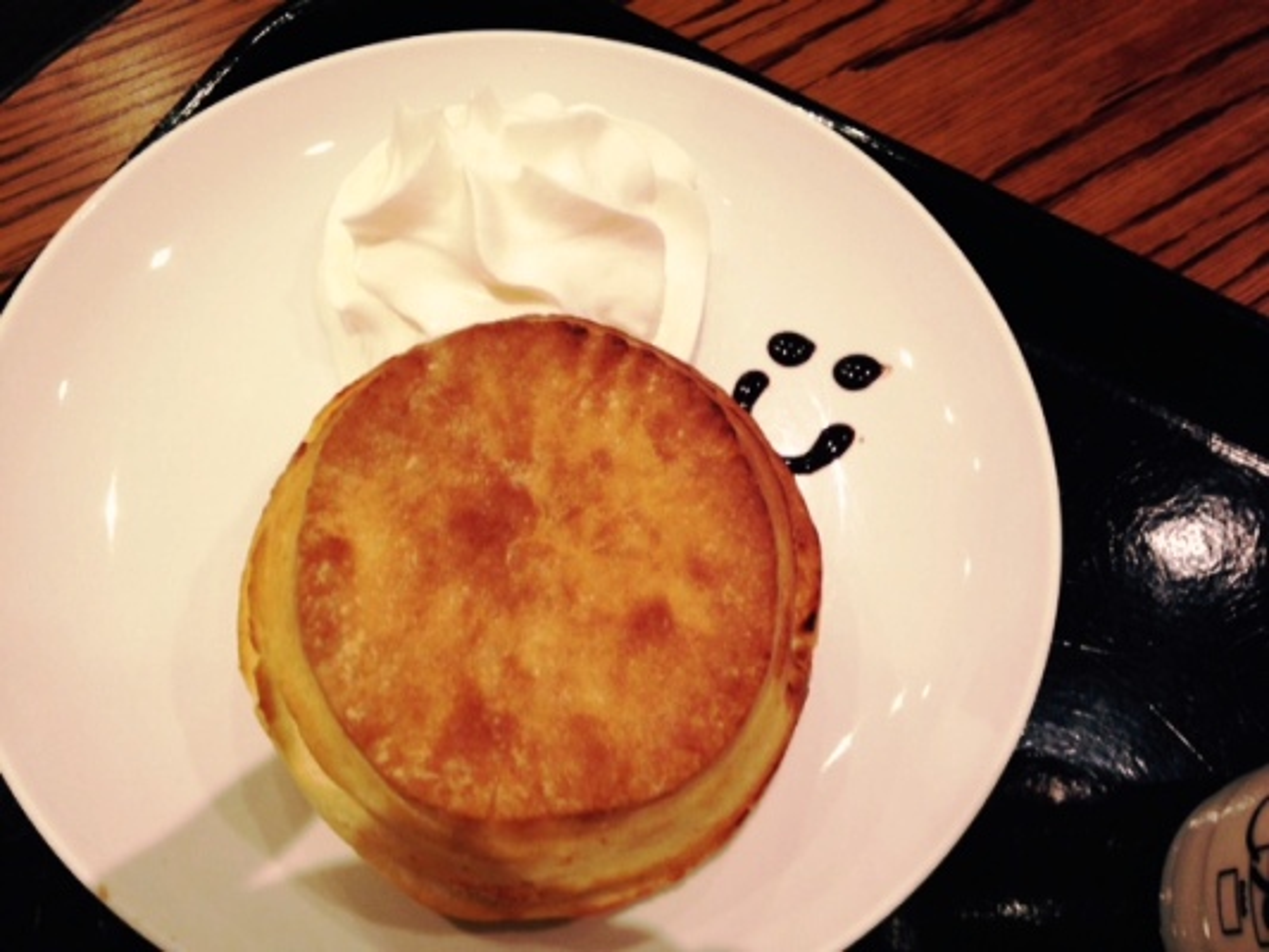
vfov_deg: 43.0
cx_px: 634
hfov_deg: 55.3
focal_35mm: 33
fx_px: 1210
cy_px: 476
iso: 80
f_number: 2.4
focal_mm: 4.12
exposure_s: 1/20
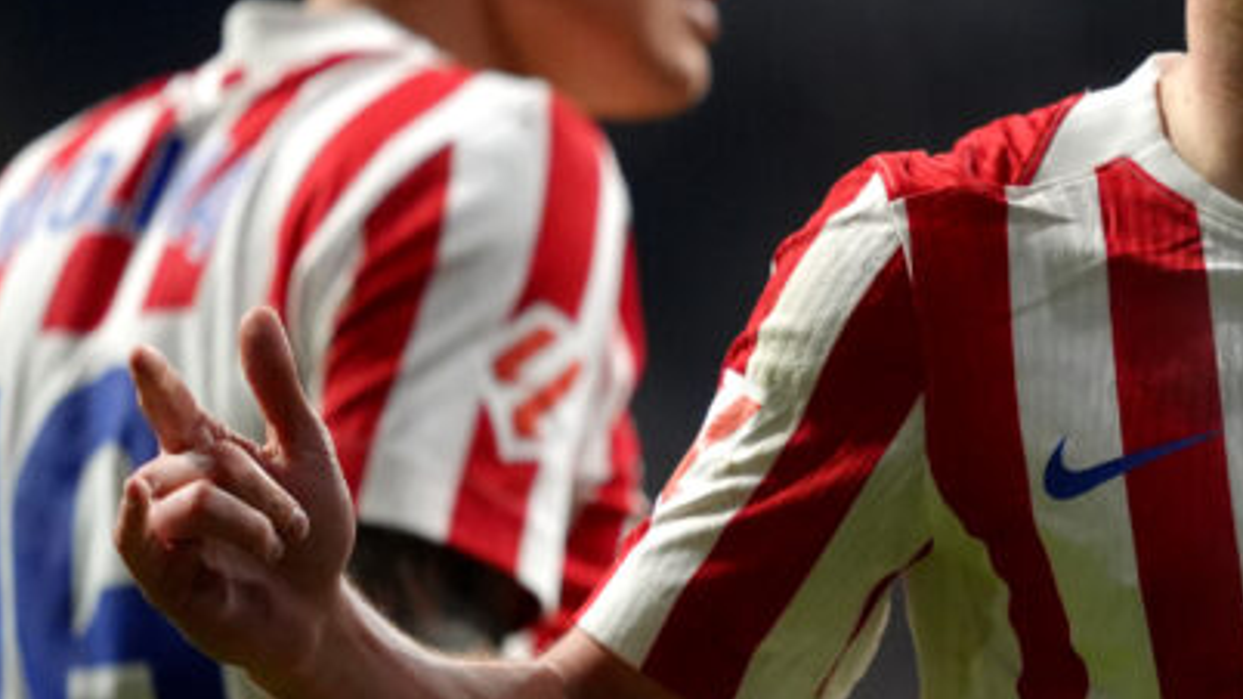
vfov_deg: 1.1
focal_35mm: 1068
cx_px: 1280
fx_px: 35196
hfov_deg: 2.0
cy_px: 274
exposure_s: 1/2500
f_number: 2.8
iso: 3200
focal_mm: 400
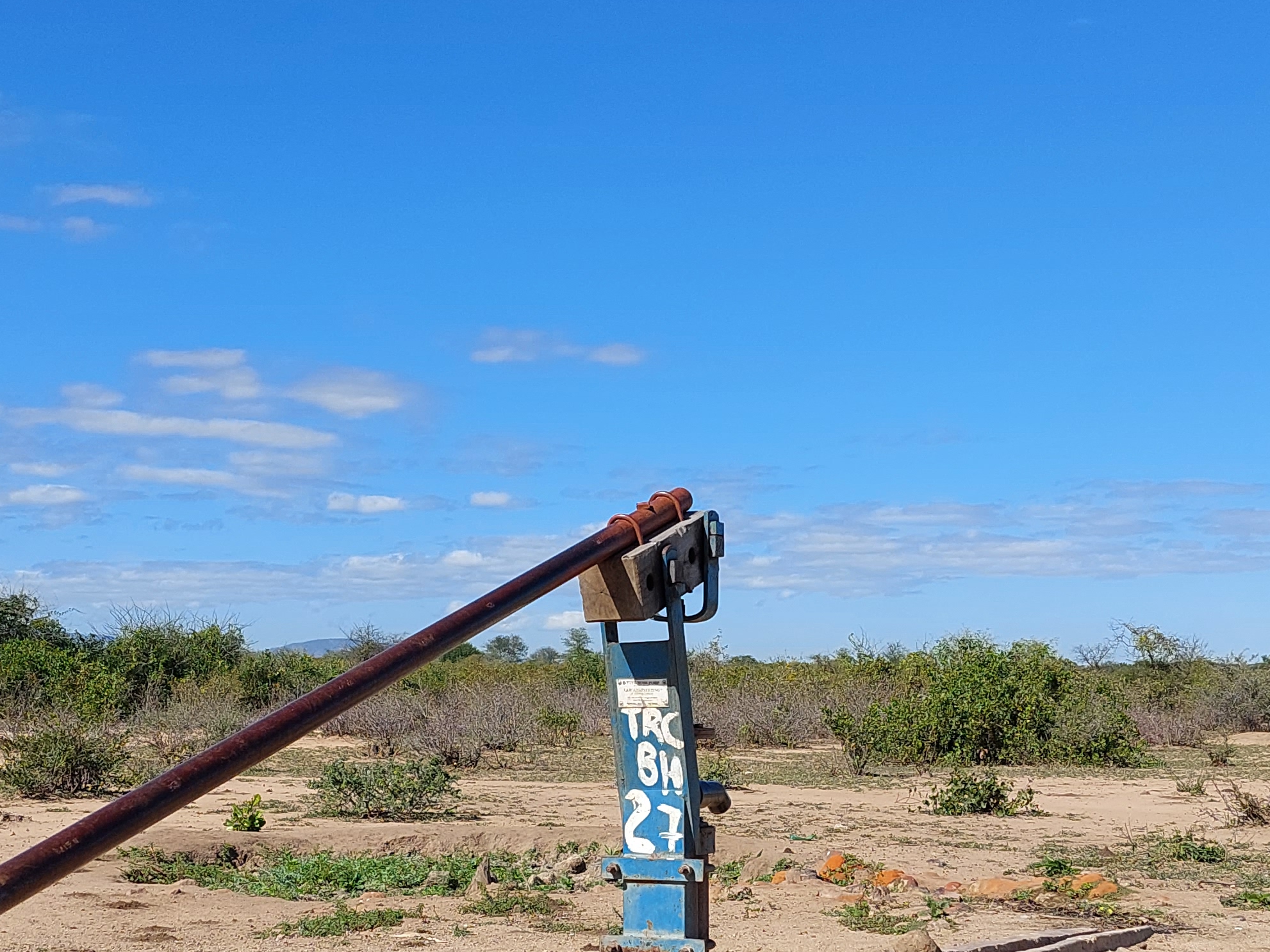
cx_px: 604
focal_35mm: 56
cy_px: 683
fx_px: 2054
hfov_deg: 34.3
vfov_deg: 25.9
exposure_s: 1/2021
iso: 40
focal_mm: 5.23
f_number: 1.8
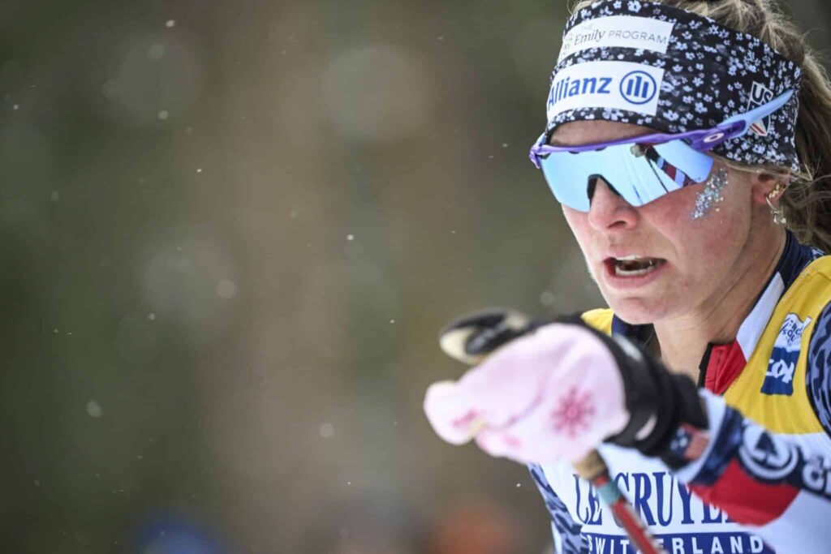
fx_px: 6464
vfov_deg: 4.9
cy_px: 277
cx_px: 416
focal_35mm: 280
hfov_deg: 7.4
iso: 1250
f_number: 4.5
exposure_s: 1/1000
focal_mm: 280
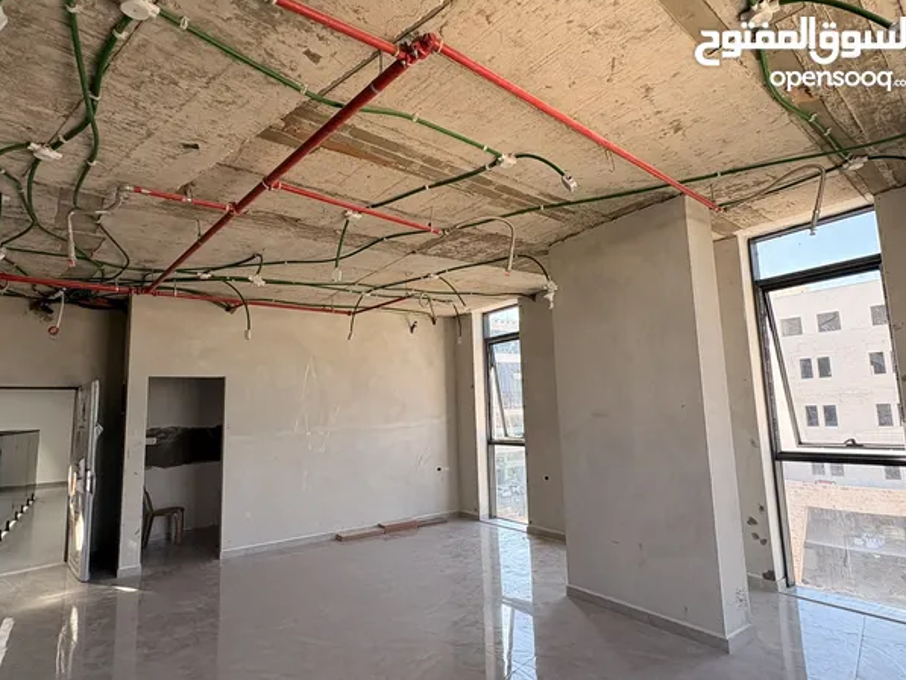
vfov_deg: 81.8
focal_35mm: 15
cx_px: 467
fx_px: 393
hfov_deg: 98.1
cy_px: 345
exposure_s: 1/99
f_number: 2.2
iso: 80
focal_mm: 2.22
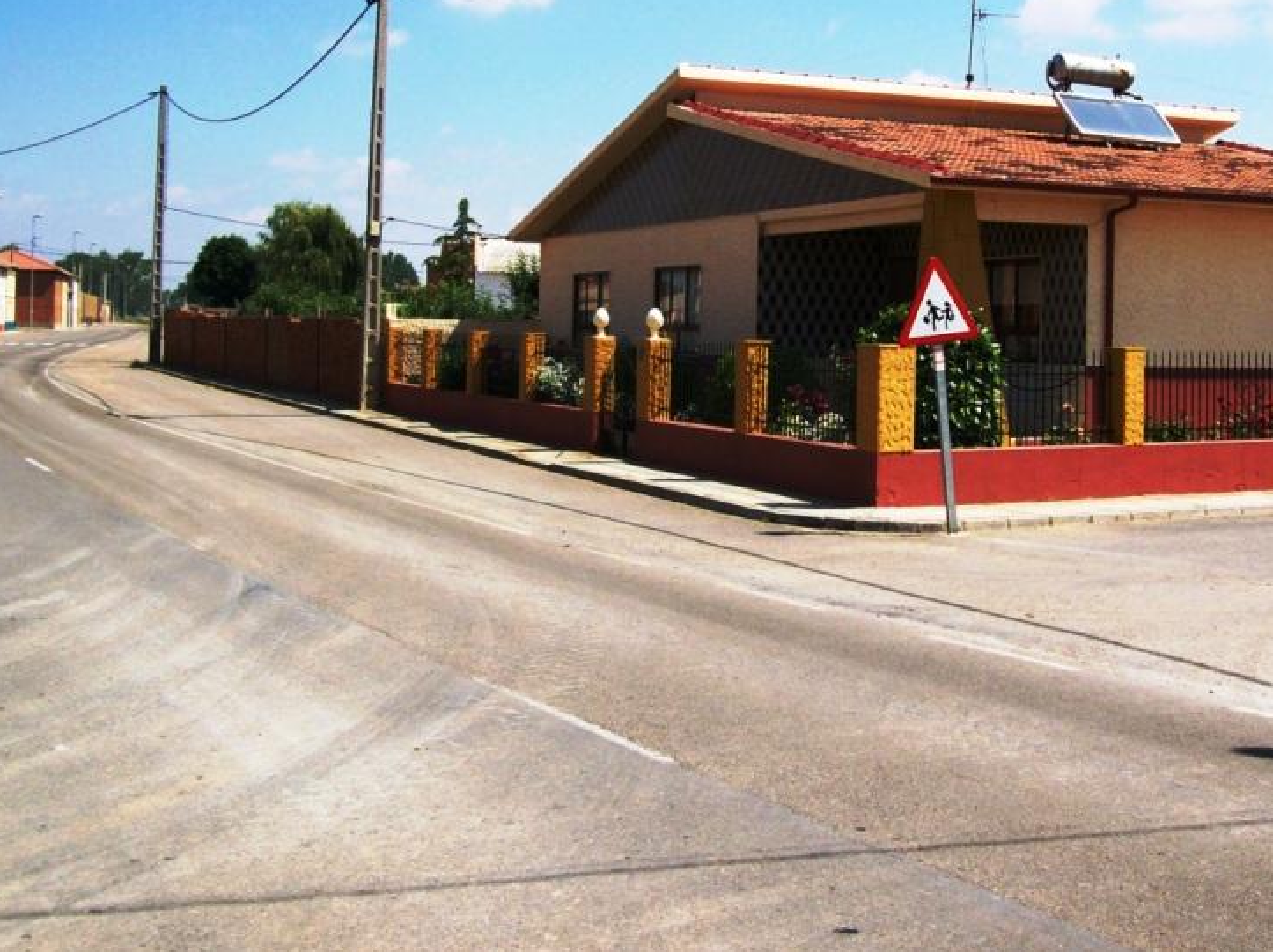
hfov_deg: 37.5
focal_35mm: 51
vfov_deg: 28.3
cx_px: 724
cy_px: 298
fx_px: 1874
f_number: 4.8
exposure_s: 1/464
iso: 80
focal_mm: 6
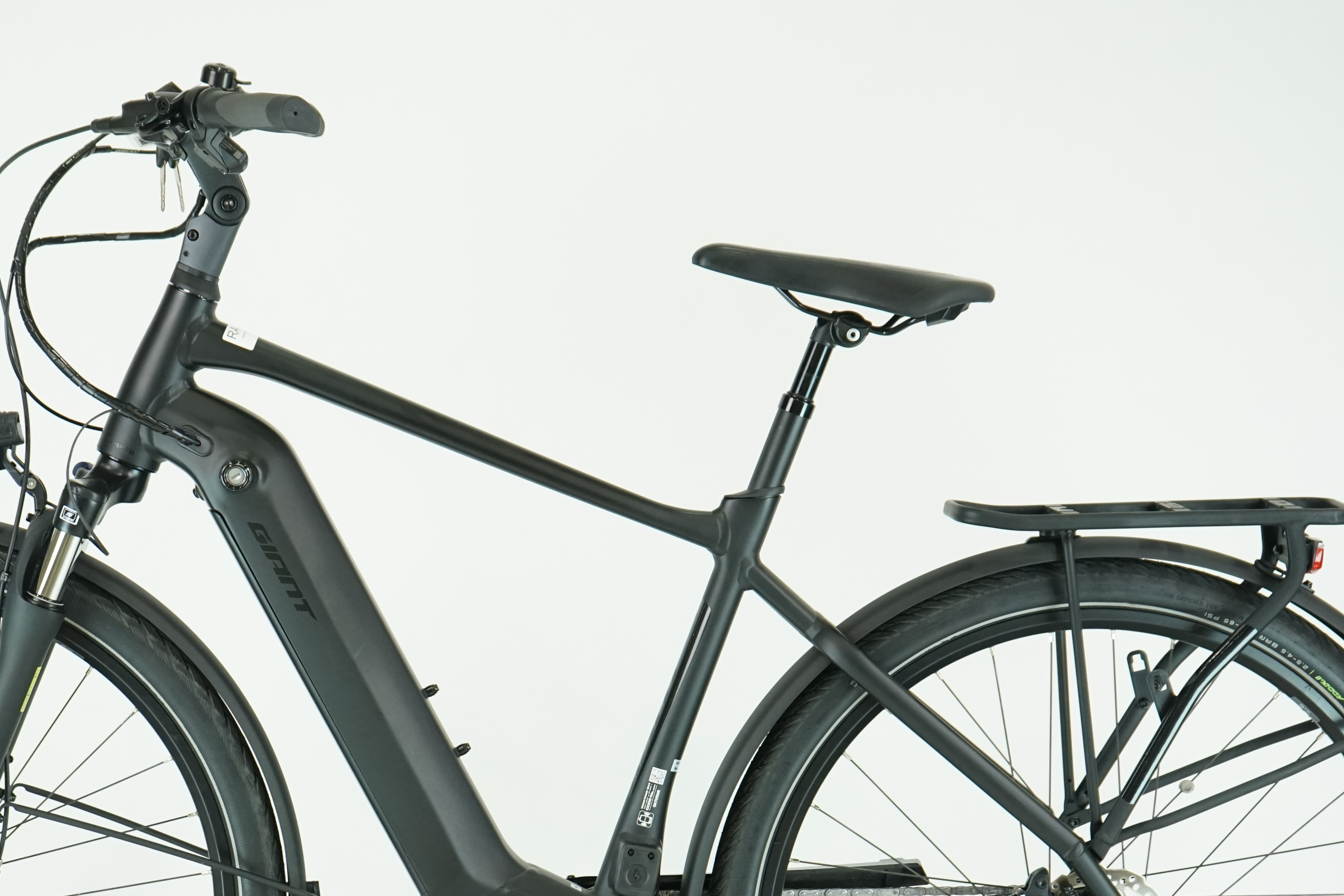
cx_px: 494
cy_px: 659
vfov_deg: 15.8
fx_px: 3210
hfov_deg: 23.6
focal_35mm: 86
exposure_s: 1/200
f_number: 5.6
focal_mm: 57
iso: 1600
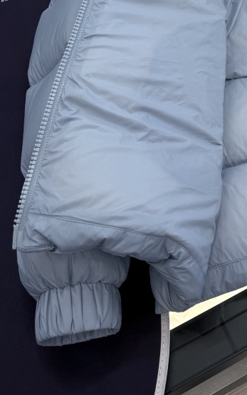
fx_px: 711
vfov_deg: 29.5
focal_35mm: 66
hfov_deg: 17.7
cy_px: 23
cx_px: 367
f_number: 1.78
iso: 80
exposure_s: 1/121
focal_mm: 6.76
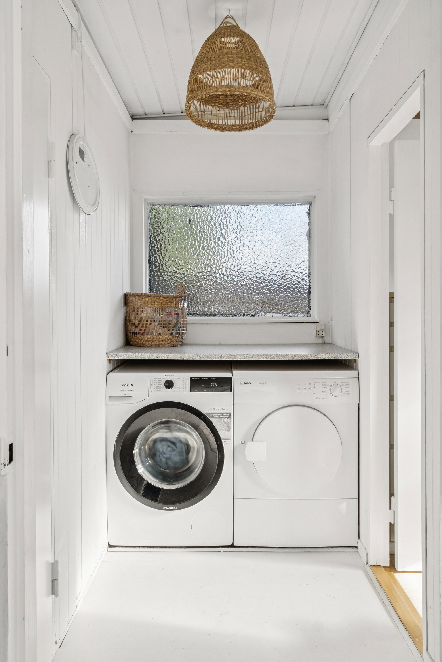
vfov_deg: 64.6
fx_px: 525
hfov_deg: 45.7
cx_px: 221
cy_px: 331
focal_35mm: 28
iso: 200
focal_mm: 19
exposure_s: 1/50
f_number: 8
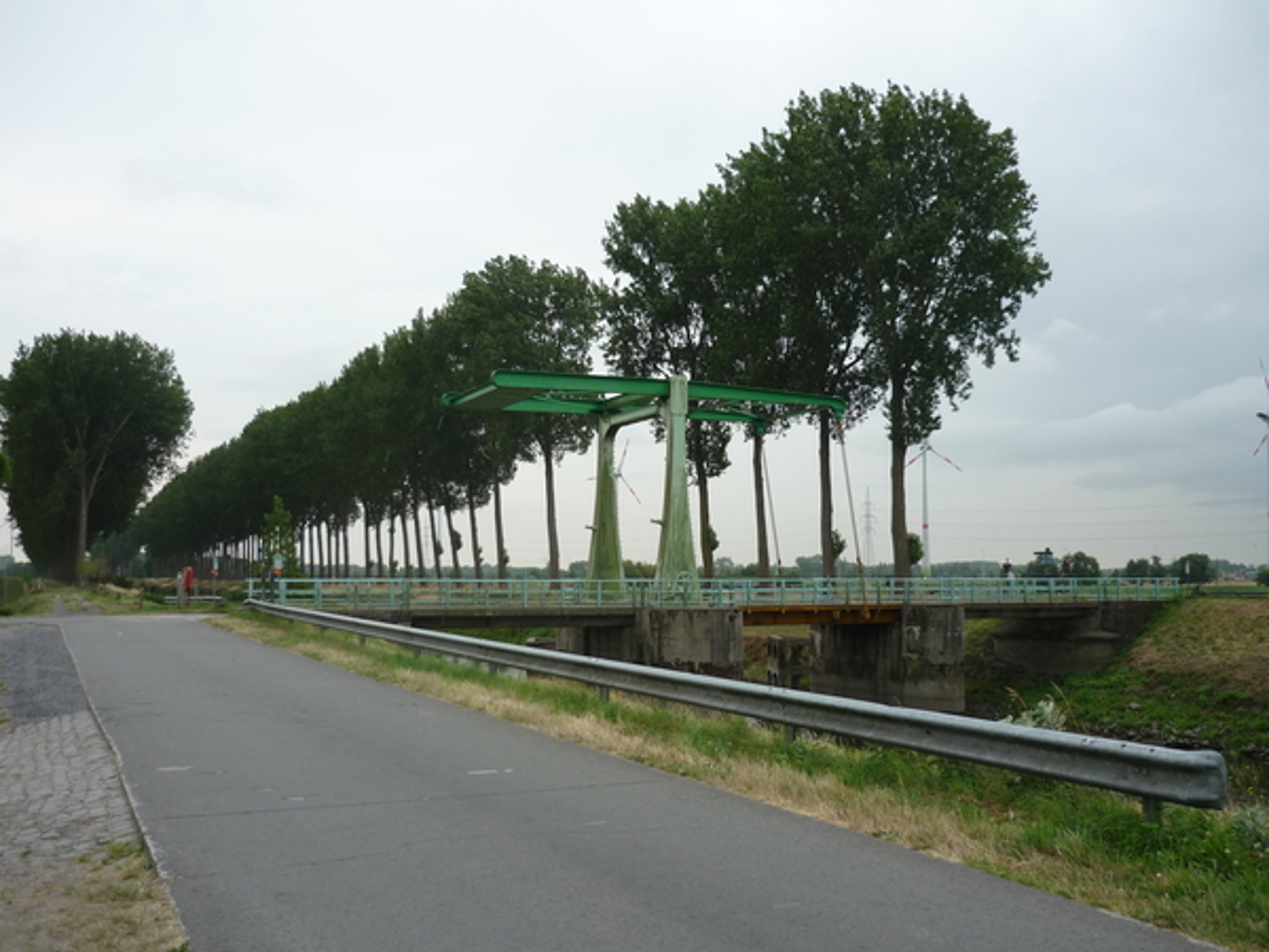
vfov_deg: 42.9
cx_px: 634
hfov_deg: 55.4
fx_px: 1210
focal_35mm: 33
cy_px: 476
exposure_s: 1/320
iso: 100
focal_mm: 5.5
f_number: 2.8
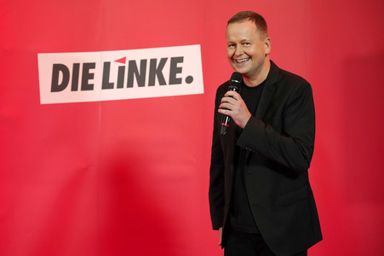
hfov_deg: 33.4
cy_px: 128
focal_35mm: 60
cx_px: 192
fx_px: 640
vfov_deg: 22.6
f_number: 3.5
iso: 2500
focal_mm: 60
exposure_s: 1/320
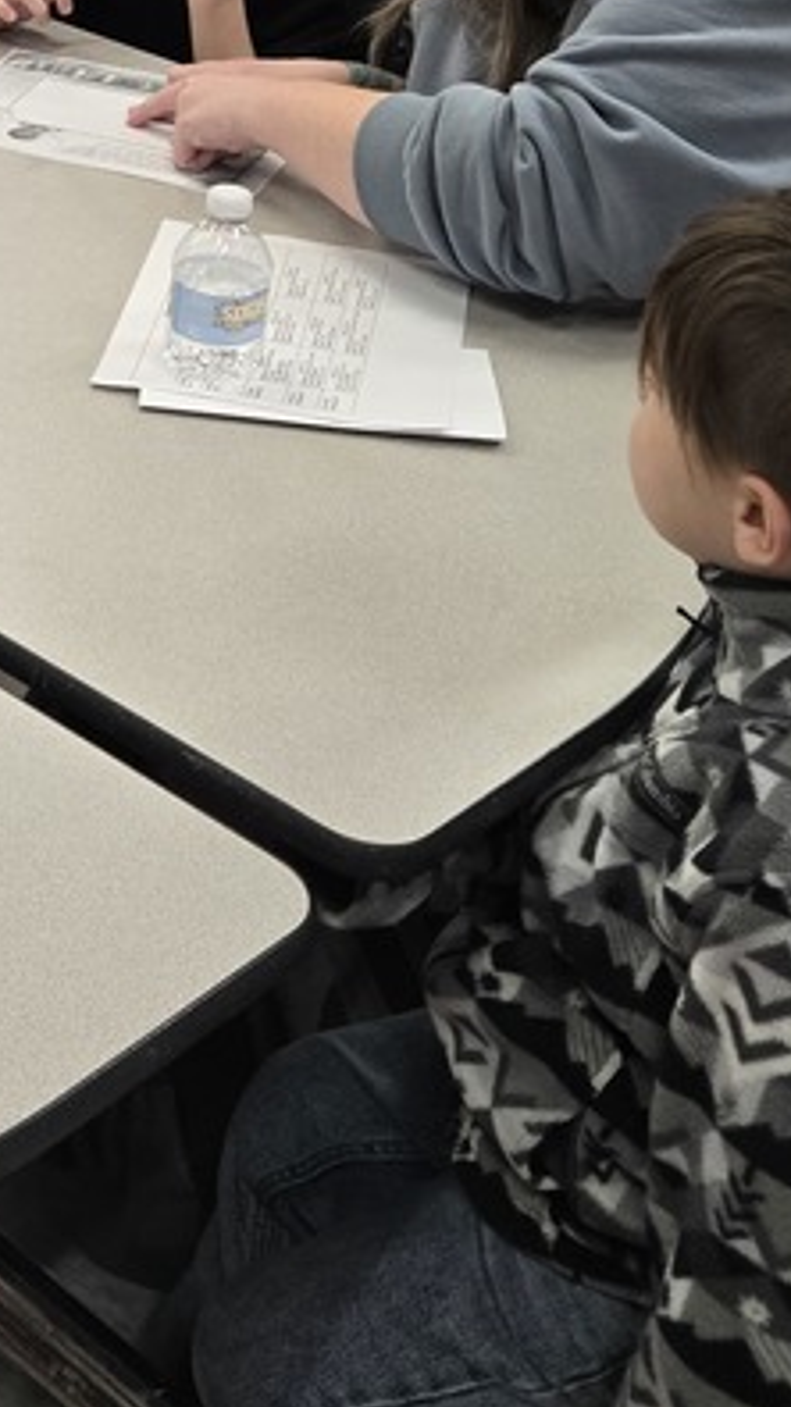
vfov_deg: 30.5
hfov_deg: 17.4
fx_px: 2425
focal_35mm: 65
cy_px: 64
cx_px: -224
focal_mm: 5.4
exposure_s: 1/120
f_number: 1.8
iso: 200
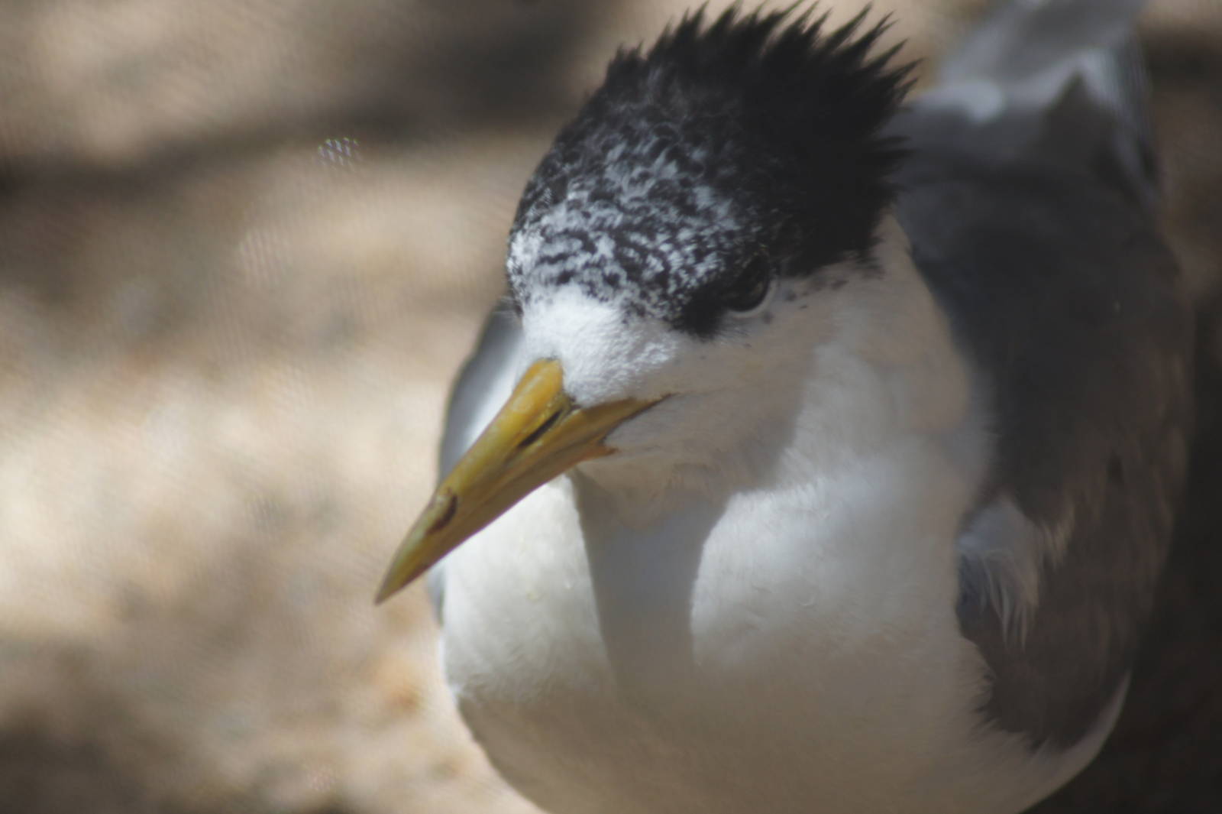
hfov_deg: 4.6
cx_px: 611
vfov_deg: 3.1
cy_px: 407
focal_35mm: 450
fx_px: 15266
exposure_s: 1/160
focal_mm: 300
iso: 200
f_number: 5.6
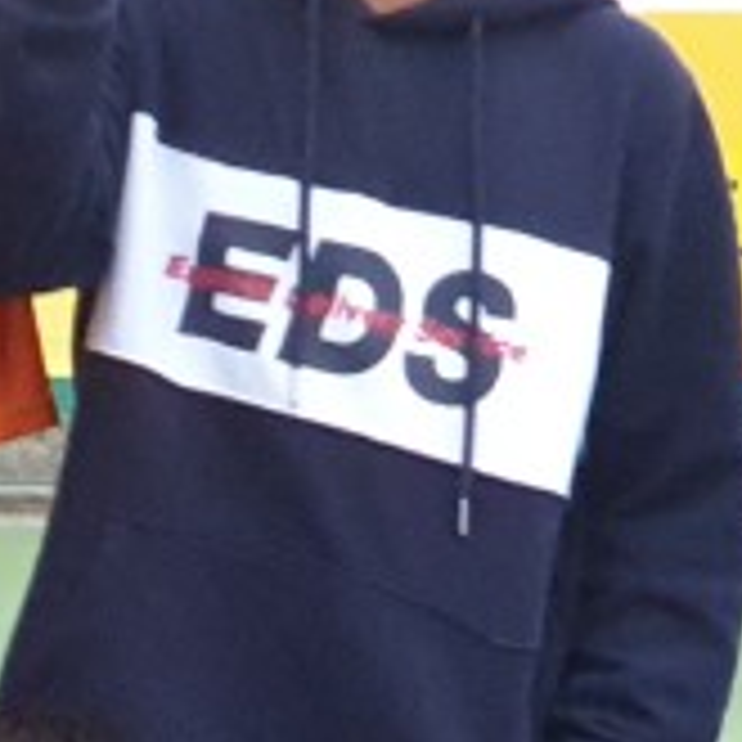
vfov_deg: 4.9
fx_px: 8658
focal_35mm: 357
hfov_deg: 4.8
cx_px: -738
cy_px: 751
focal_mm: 6
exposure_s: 1/30
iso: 250
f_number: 2.4
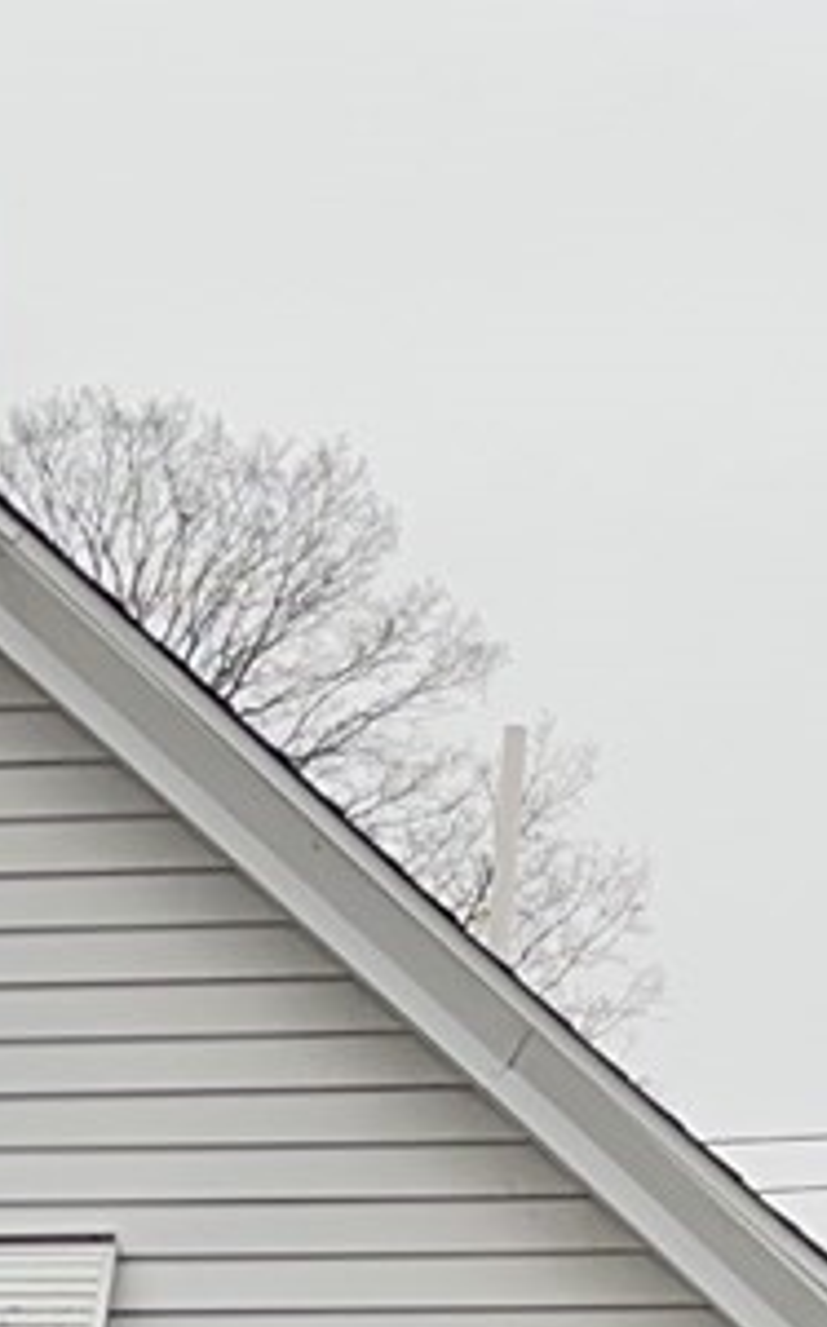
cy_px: 2579
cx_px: 380
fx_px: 6540
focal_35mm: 181
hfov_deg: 7.2
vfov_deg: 10.7
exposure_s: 1/459
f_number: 1.6
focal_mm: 5.1
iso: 32
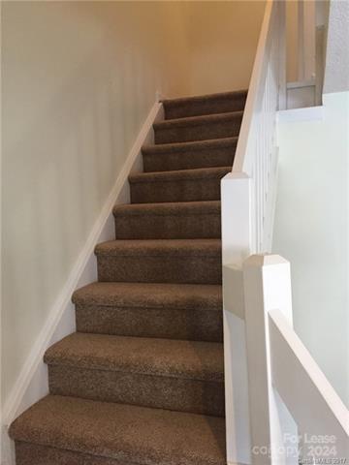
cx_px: 174
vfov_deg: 61.7
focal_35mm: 29
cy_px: 232
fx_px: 390
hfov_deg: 48.2
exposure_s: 1/30
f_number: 2.2
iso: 160
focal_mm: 4.15
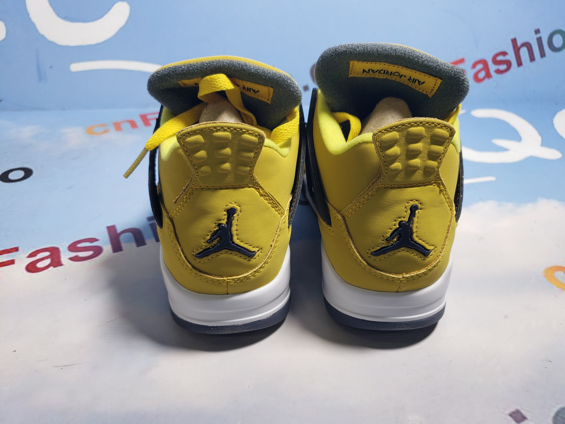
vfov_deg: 51.4
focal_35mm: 27
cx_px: 292
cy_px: 215
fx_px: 441
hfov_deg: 65.3
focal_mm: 4.3
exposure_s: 1/285
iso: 50
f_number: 1.5
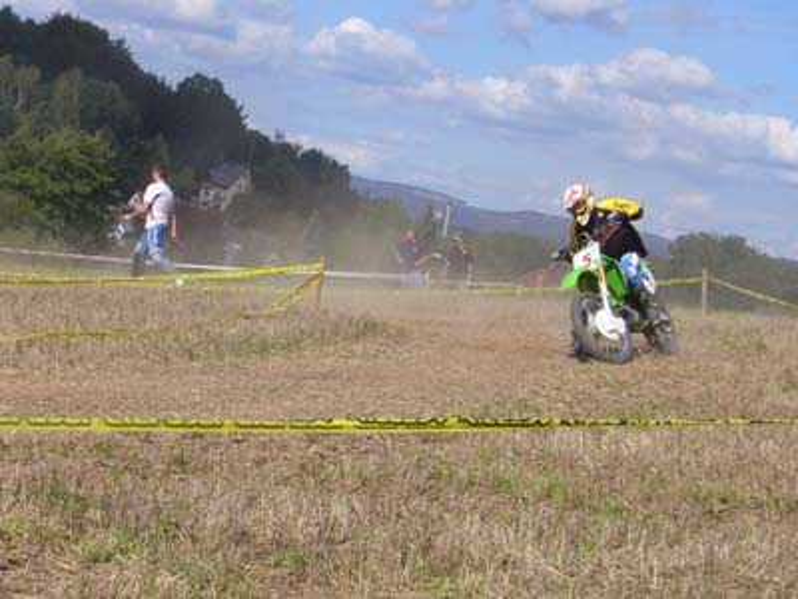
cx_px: 399
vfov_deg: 17.2
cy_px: 300
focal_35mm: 86
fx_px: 1983
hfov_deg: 22.8
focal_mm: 14.3
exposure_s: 1/250
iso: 100
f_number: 9
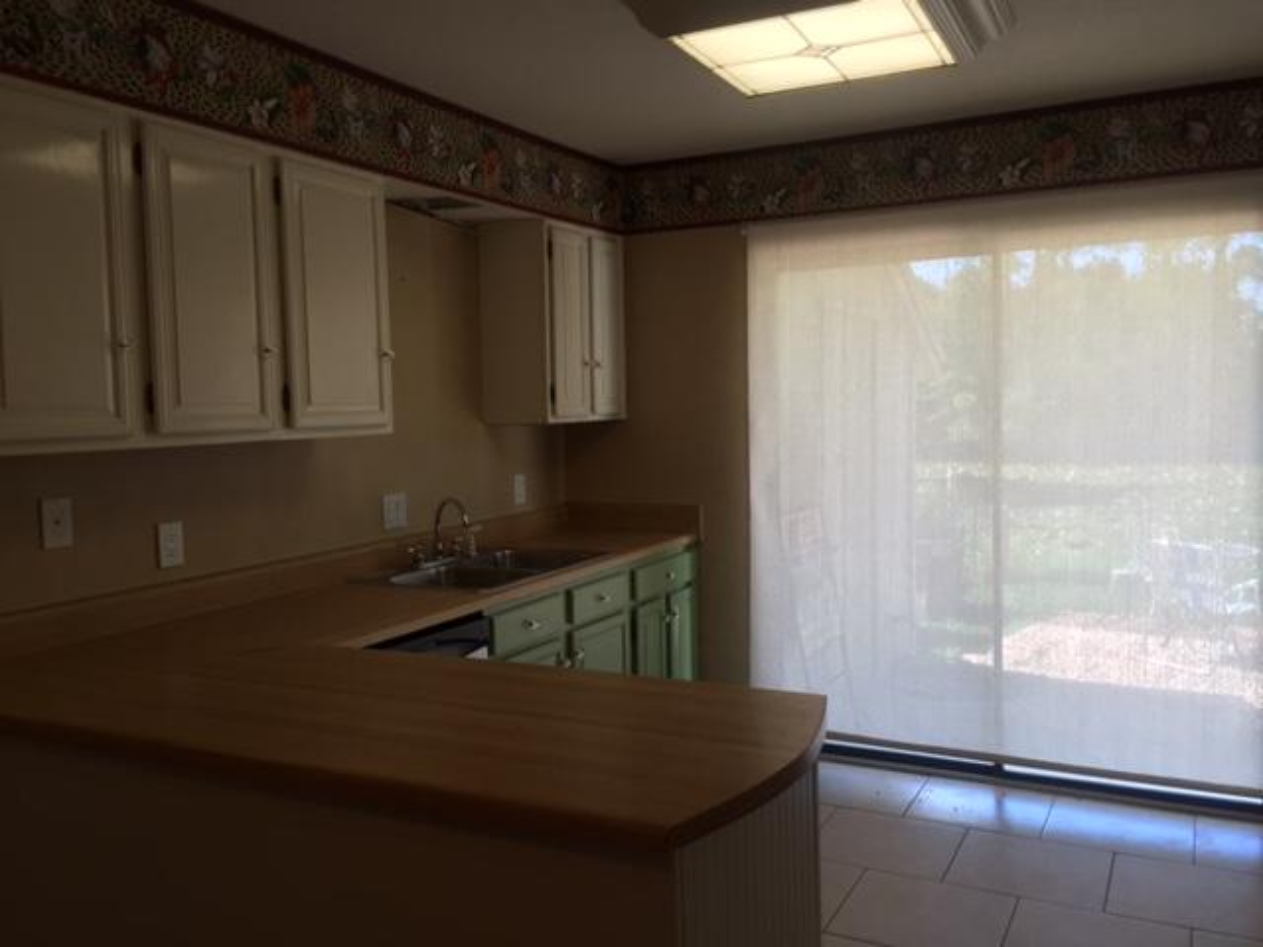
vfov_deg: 48.2
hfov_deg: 61.7
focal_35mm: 29
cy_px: 474
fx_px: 1058
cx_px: 632
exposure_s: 1/120
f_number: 2.2
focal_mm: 4.15
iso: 50
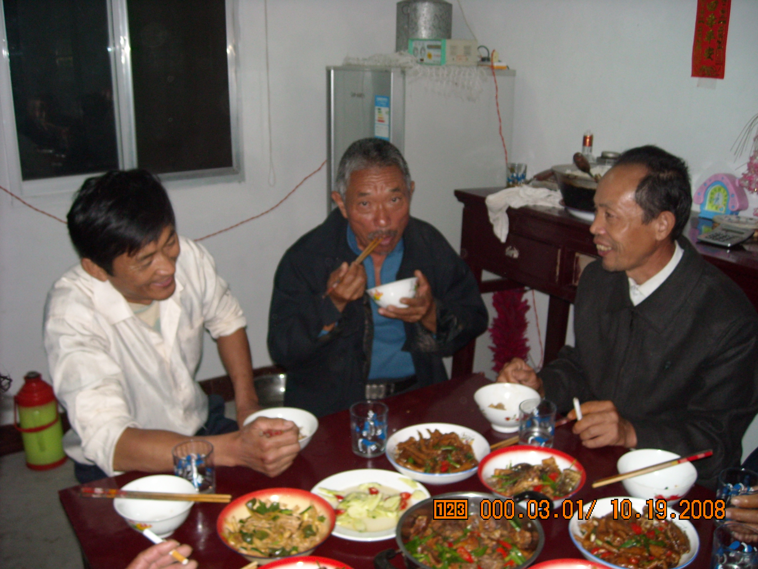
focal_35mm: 35
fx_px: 766
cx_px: 379
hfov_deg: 52.6
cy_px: 284
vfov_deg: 40.7
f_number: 2.8
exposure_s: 1/60
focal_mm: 5.7
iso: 200
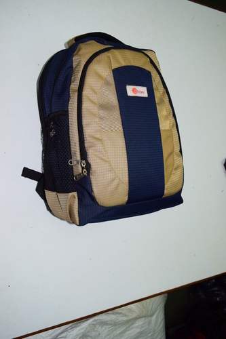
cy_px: 170
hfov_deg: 41.7
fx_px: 297
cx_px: 113
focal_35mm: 32
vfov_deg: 59.5
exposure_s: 1/100
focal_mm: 21
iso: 560
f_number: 5
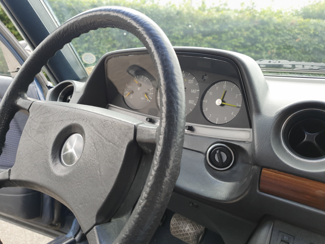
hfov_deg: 65.3
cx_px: 157
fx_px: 253
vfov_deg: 51.3
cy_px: 119
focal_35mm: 27
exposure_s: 1/197
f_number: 1.5
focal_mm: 4.32
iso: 50
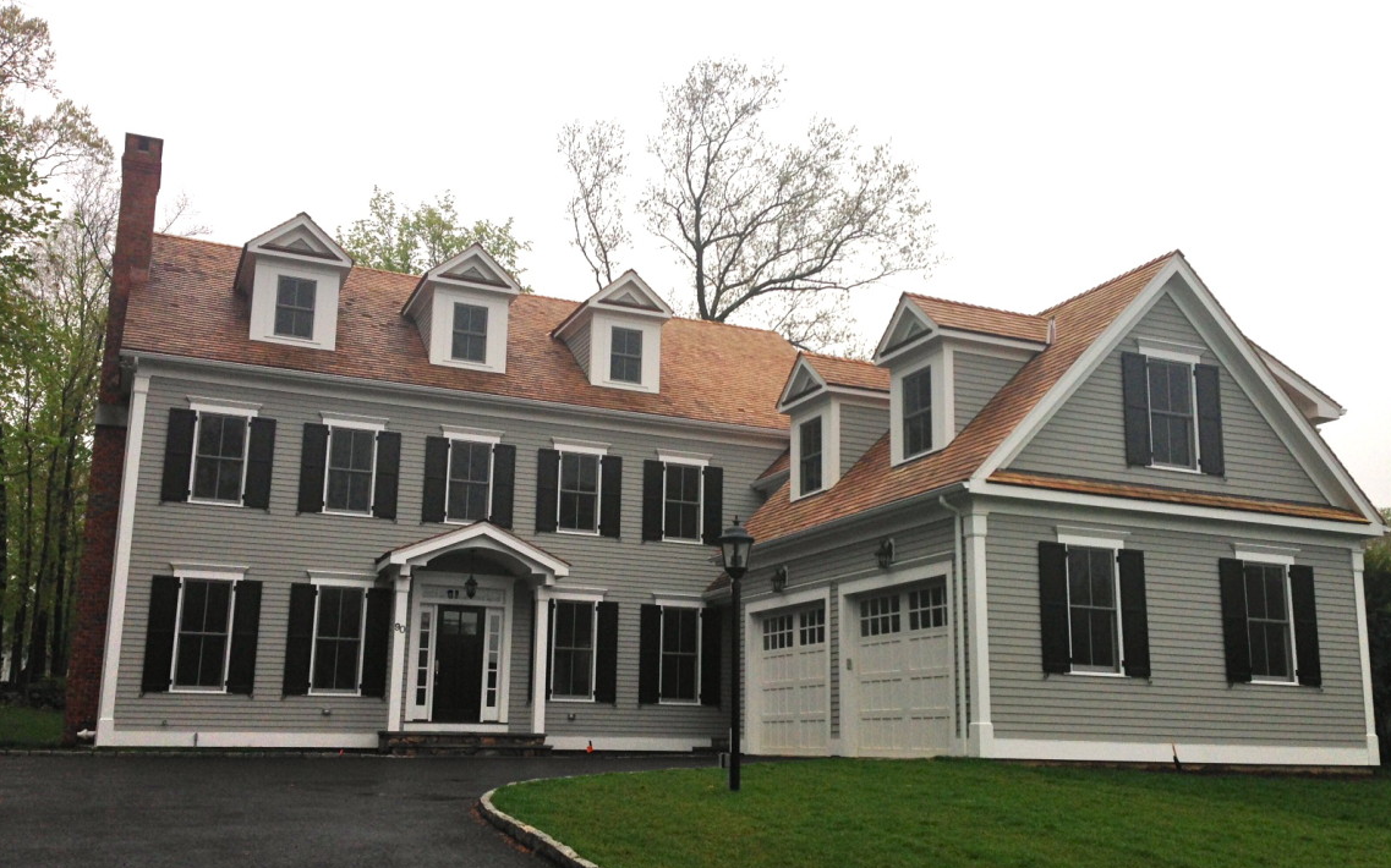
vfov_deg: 35.3
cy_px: 480
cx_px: 713
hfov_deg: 54.0
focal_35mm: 36
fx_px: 1364
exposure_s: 1/194
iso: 50
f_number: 2.4
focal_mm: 4.12
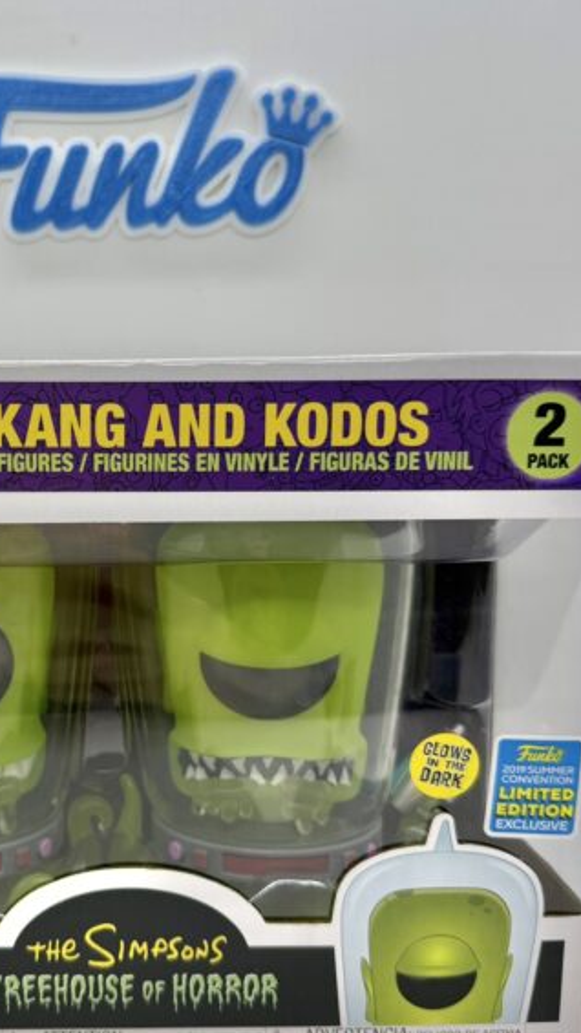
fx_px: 1013
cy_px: 567
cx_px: 111
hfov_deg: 31.1
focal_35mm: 37
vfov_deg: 53.9
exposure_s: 1/224
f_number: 1.78
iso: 64
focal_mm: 6.76
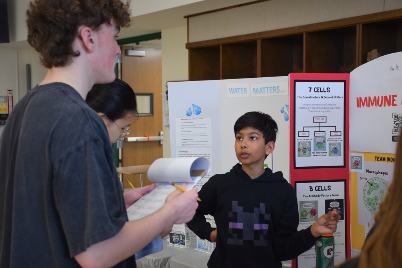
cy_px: 134
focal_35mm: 57
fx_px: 637
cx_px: 201
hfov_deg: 35.0
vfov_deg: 23.8
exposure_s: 1/60
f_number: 4.2
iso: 720
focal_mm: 38
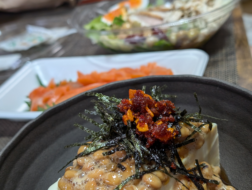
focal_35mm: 49
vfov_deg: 29.7
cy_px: 95
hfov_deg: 38.9
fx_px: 357
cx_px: 126
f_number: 1.68
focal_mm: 6.9
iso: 212
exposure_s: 1/39.1
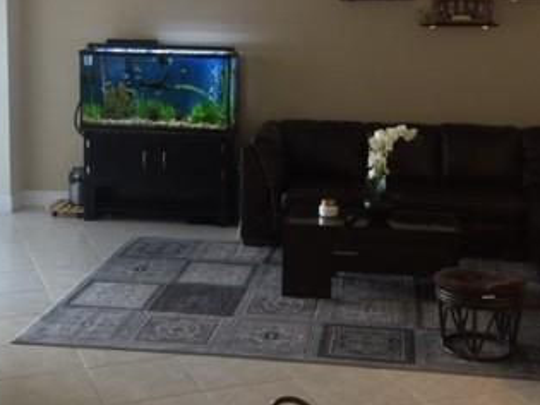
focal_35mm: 59
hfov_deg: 32.7
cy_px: 106
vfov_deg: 24.6
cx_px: 276
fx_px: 920
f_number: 2.2
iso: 50
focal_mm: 4.15
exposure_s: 1/15
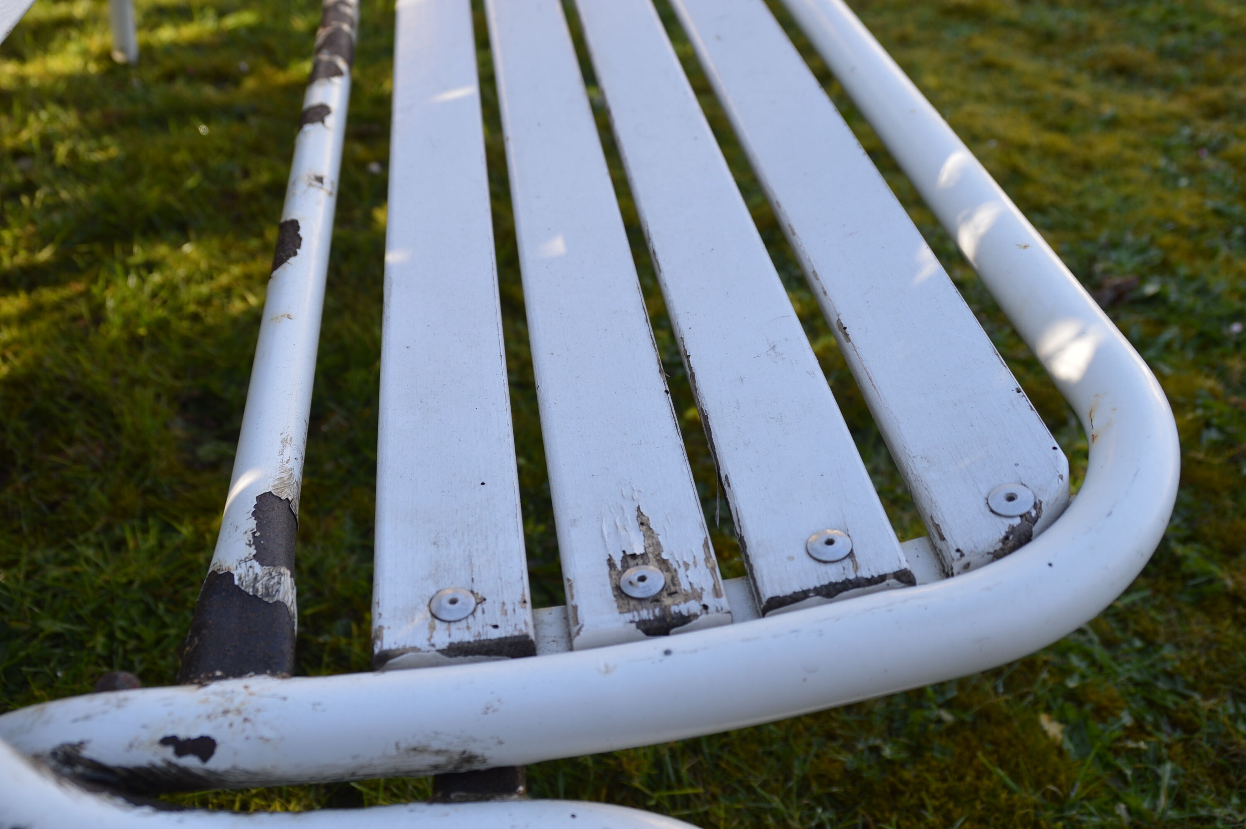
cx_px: 623
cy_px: 414
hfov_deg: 51.3
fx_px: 1297
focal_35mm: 38
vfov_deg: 35.4
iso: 100
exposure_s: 1/125
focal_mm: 25
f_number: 5.6
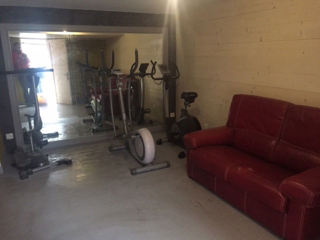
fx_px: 268
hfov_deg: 61.7
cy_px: 120
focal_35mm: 29
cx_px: 160
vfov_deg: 48.2
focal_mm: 4.15
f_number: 2.2
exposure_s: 1/17
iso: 400
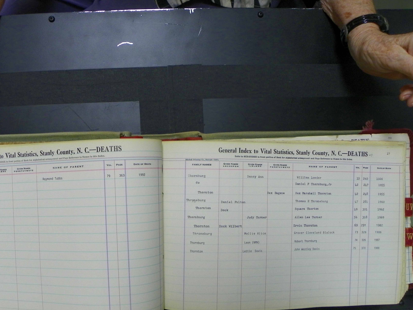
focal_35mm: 33
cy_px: 180
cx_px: 169
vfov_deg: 42.8
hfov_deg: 55.0
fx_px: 394
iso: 100
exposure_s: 1/30
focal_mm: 4.6
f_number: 2.8
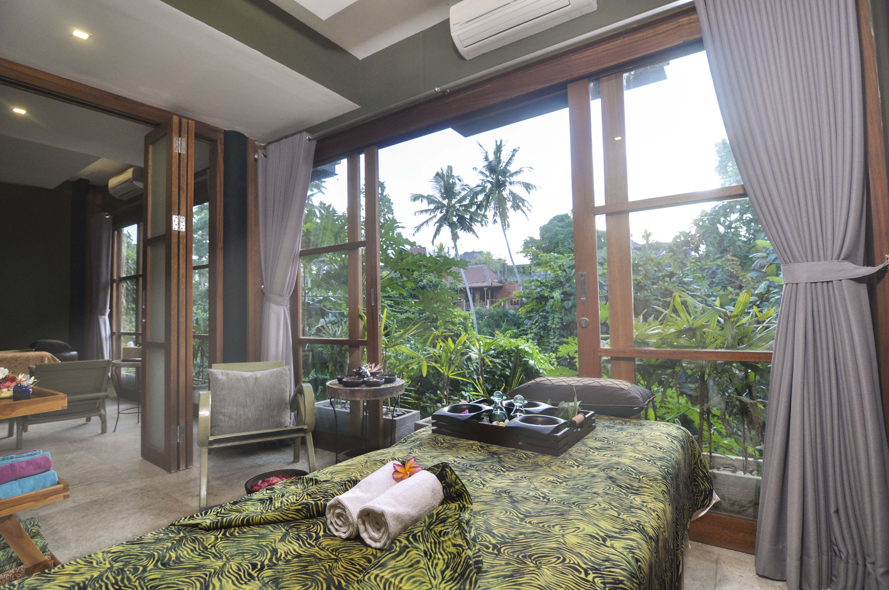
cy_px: 295
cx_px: 444
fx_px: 407
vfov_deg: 71.9
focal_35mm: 16
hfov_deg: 95.0
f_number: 5
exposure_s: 1/80
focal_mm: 11
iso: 320
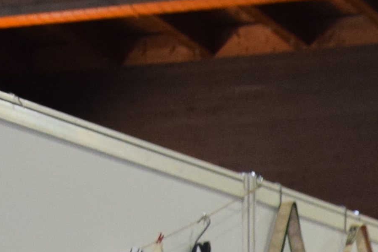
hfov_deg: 8.8
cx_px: 751
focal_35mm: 221
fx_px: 2320
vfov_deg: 5.8
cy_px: 756
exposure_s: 1/100
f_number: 5
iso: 800
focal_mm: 22
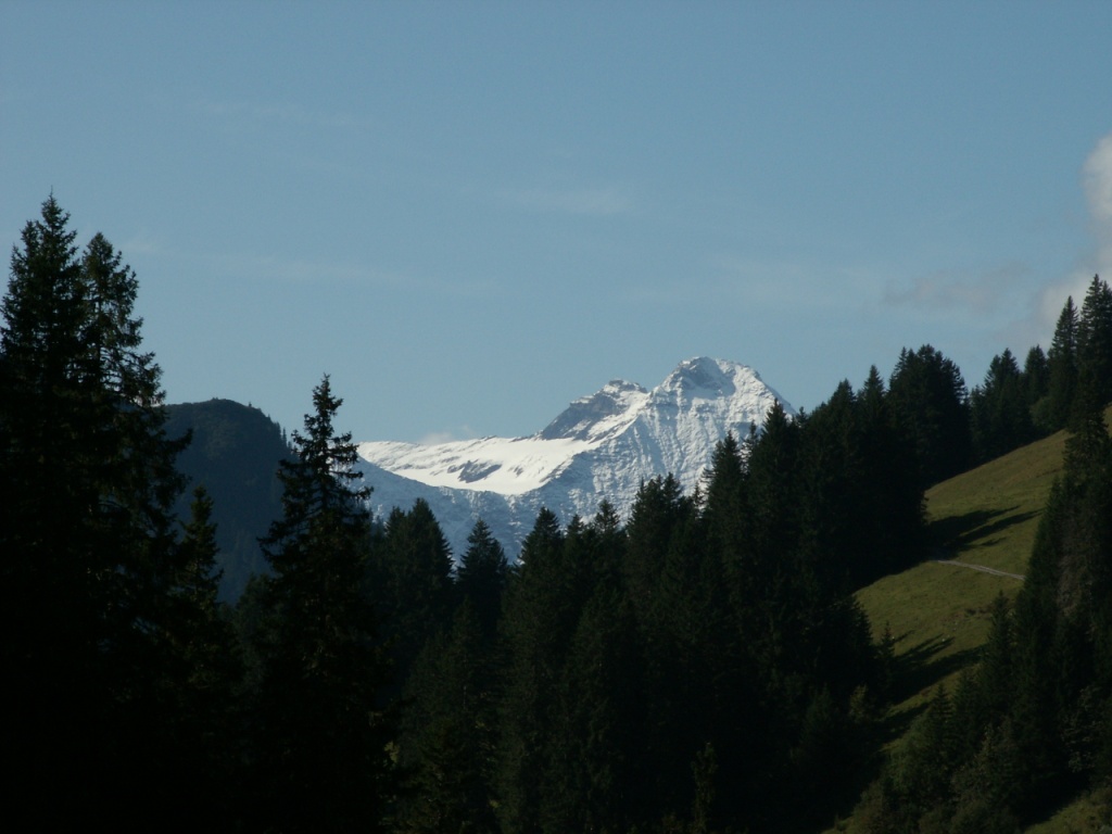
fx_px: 5140
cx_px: 556
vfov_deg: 9.3
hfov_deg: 12.3
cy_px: 417
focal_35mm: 160
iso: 50
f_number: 8
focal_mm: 26.12
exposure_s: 1/250
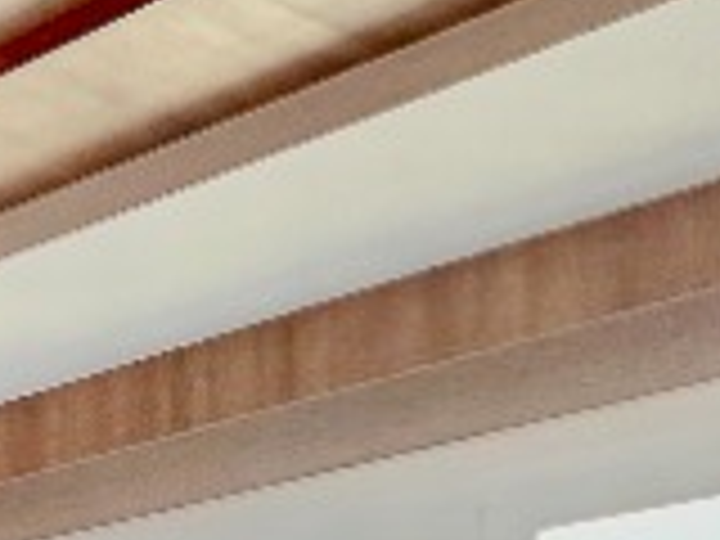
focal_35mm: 81
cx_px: -950
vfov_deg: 15.4
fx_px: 1685
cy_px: 1008
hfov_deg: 15.3
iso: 160
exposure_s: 1/100
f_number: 1.8
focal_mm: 1.57
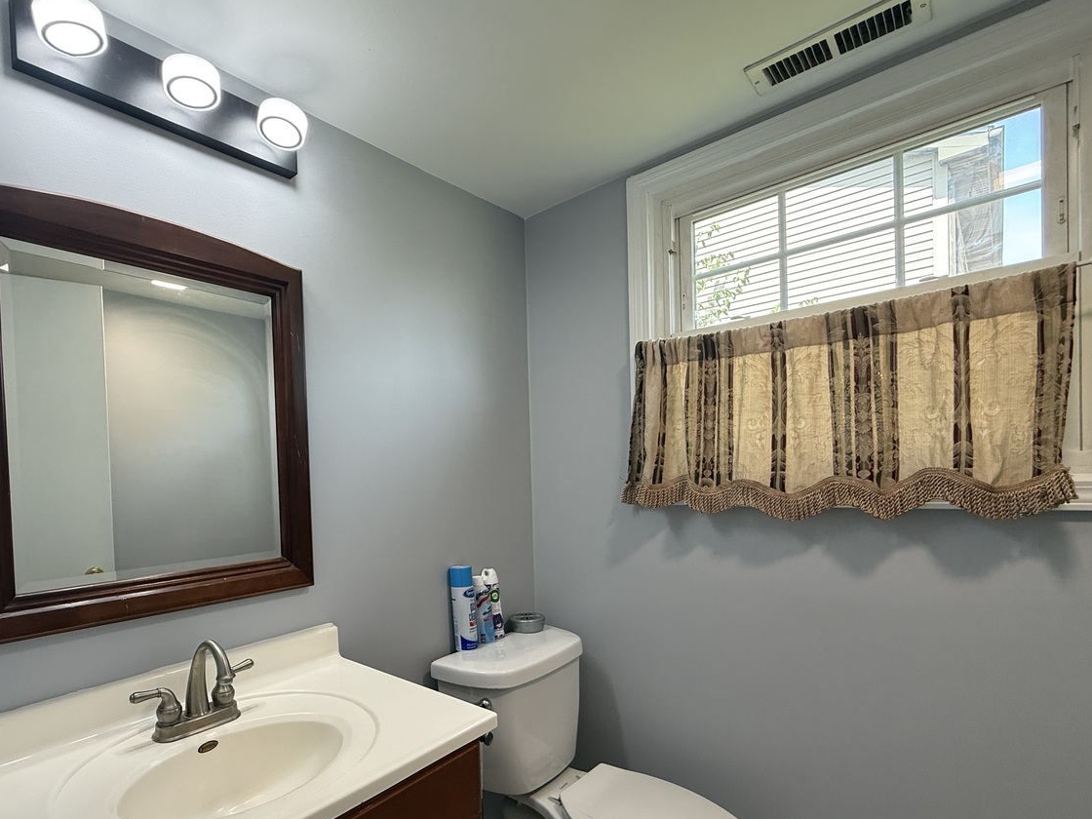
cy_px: 491
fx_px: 568
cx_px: 400
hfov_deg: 85.8
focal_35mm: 18
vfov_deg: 70.9
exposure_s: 1/120
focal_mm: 2.22
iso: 125
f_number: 2.2
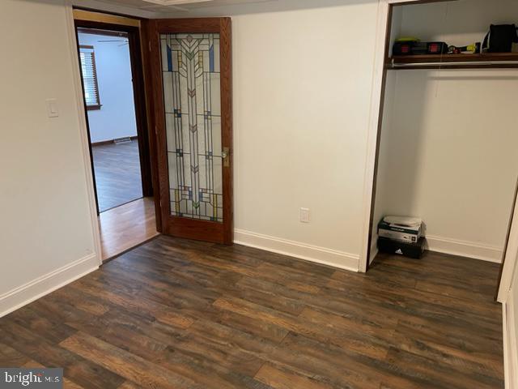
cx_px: 259
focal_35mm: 26
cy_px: 194
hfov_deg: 67.3
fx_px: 389
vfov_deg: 53.1
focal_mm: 4.2
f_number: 1.6
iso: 160
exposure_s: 1/60
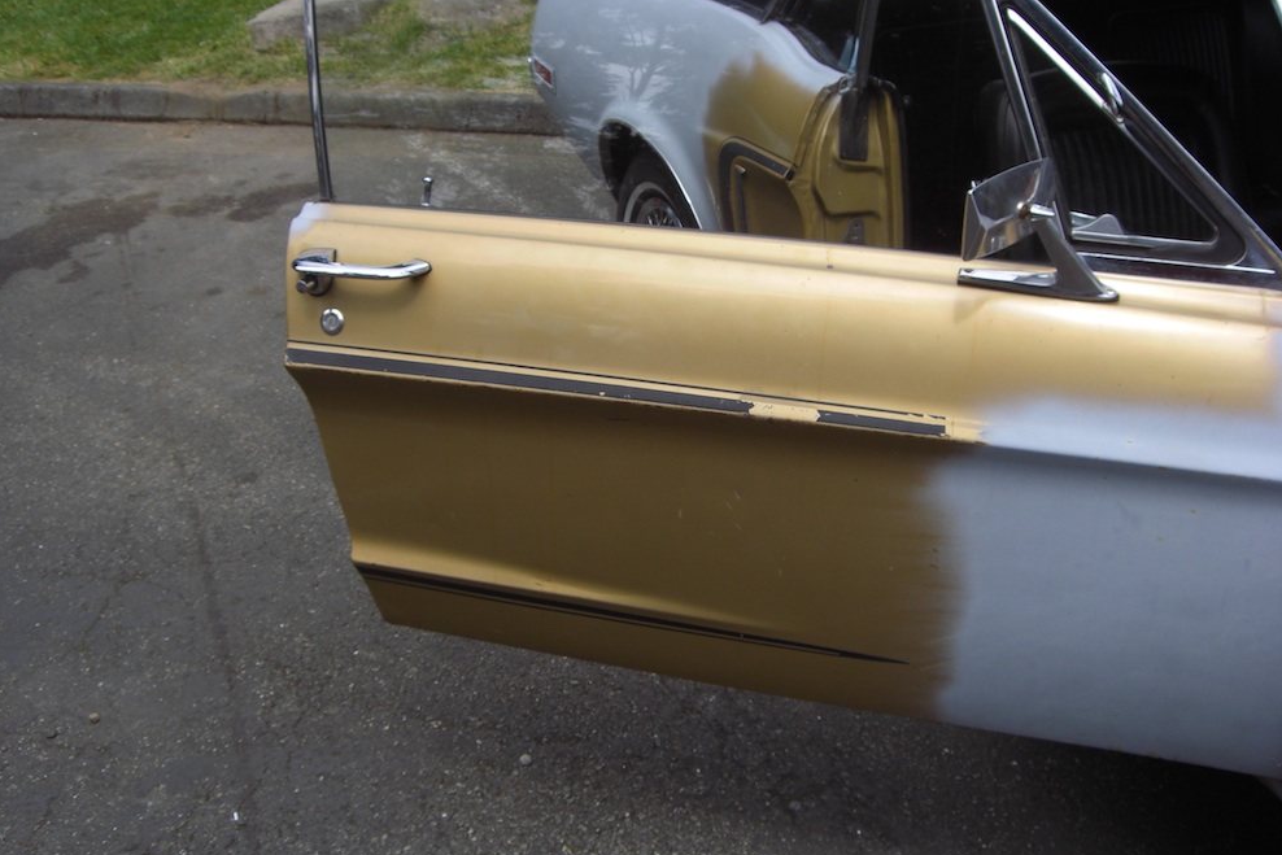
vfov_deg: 33.4
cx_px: 645
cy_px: 414
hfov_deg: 48.5
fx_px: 1425
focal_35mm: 40
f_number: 8
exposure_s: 1/125
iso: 64
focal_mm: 6.2
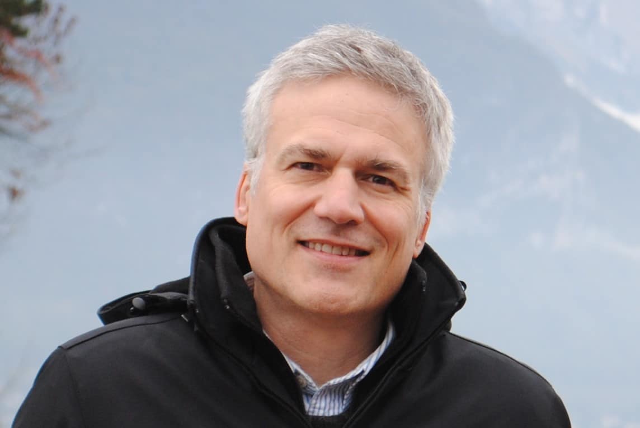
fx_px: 1468
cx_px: 320
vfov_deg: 16.6
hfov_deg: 24.6
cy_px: 214
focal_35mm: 82
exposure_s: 1/80
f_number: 5.6
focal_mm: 55
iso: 200
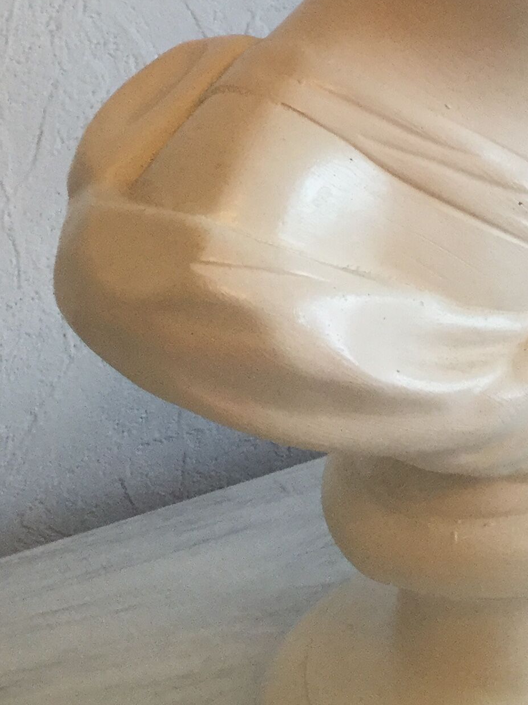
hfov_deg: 17.4
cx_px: 570
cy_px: 22
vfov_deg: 23.0
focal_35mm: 82
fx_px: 1668
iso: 40
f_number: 2.4
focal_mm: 3.3
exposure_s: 1/33
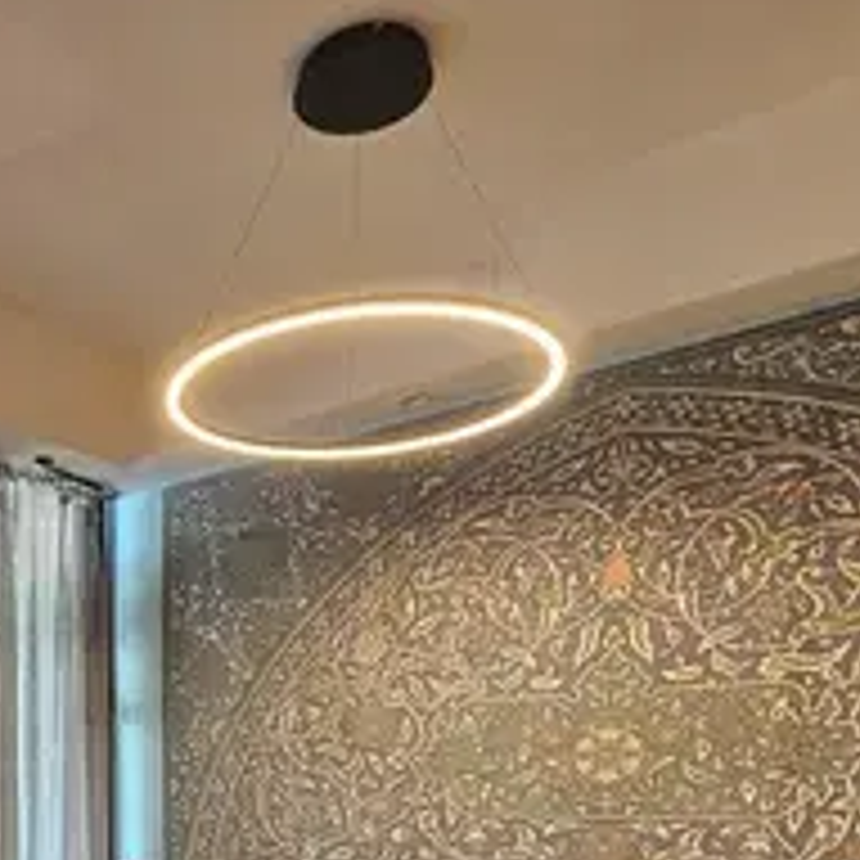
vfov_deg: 43.1
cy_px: 880
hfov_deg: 46.3
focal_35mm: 32
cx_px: 90
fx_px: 899
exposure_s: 1/30
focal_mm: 2.2
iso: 320
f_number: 2.2
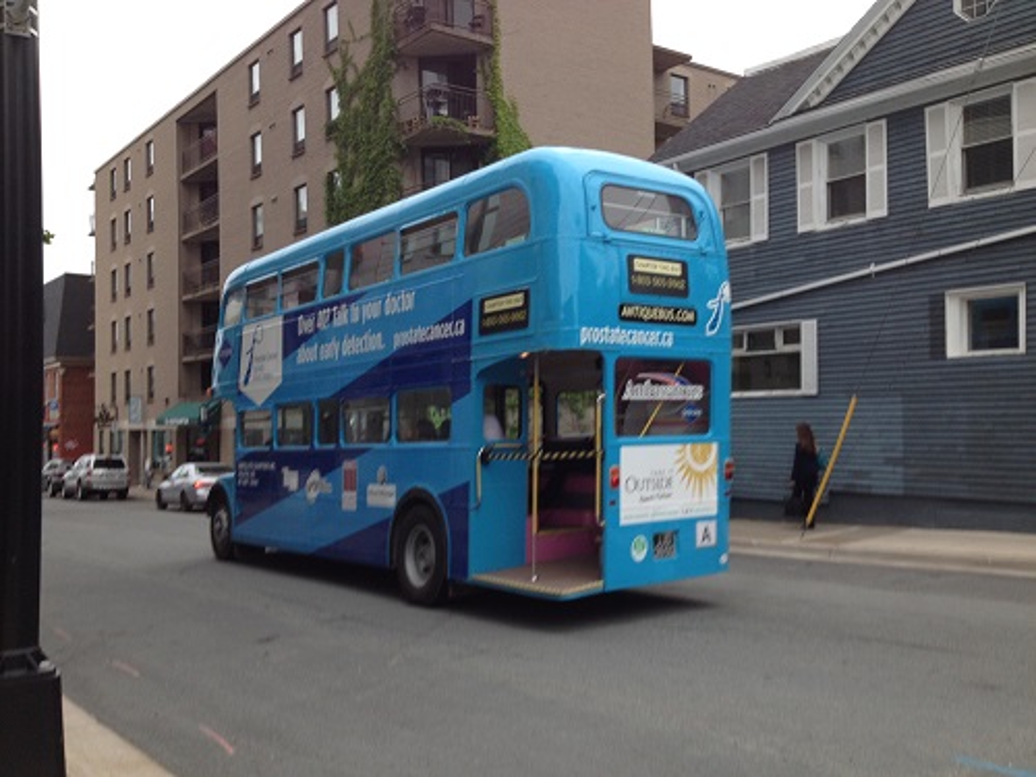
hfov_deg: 52.6
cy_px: 388
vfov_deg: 40.7
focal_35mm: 35
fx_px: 1047
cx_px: 518
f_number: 2.4
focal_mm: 4.28
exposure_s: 1/290
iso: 50
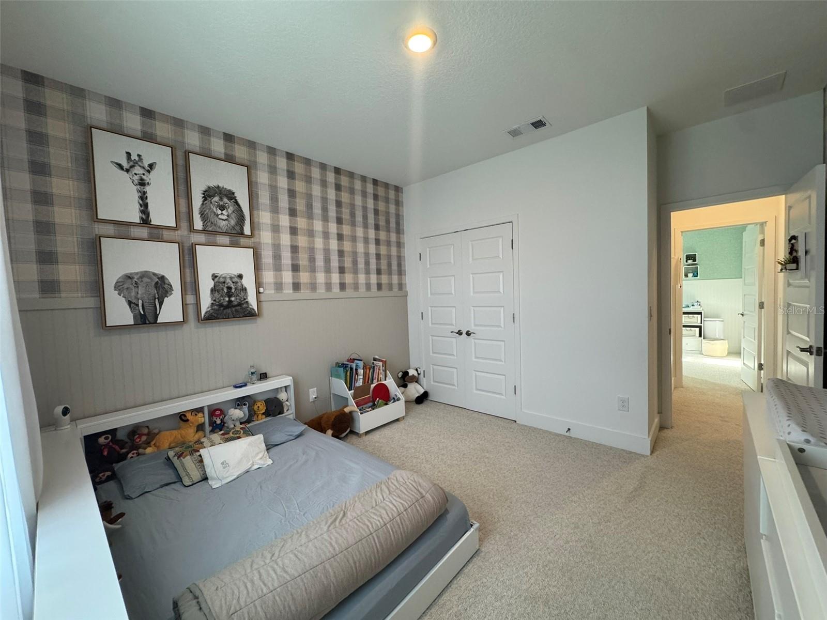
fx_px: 334
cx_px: 414
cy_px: 310
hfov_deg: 102.1
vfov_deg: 85.7
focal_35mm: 14
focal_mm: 2.22
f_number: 2.2
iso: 250
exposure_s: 1/120
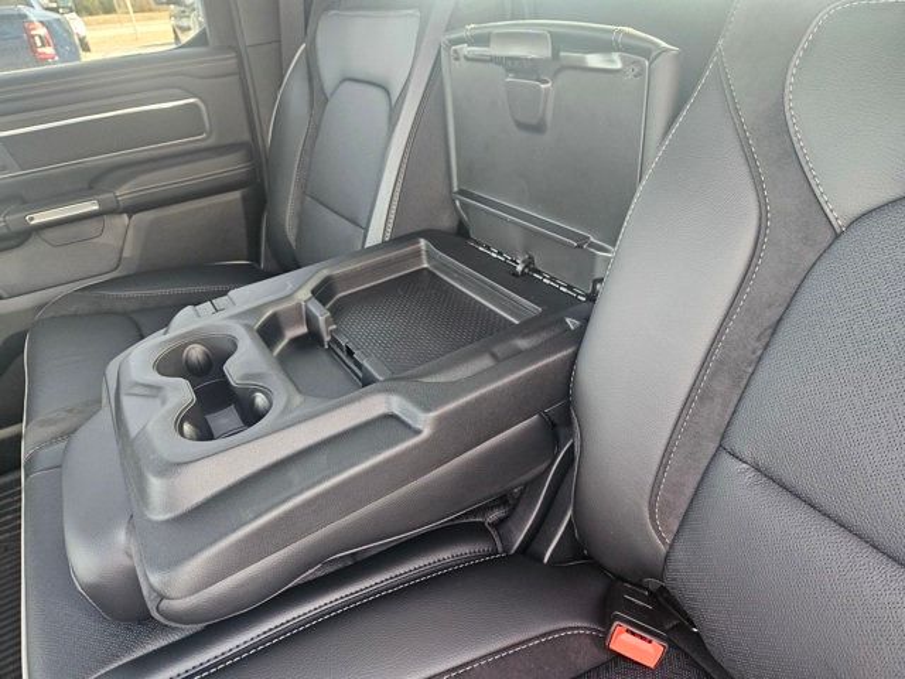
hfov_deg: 73.9
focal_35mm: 23
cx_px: 452
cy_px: 340
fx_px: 601
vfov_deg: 58.9
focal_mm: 5.4
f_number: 1.8
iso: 640
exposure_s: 1/120
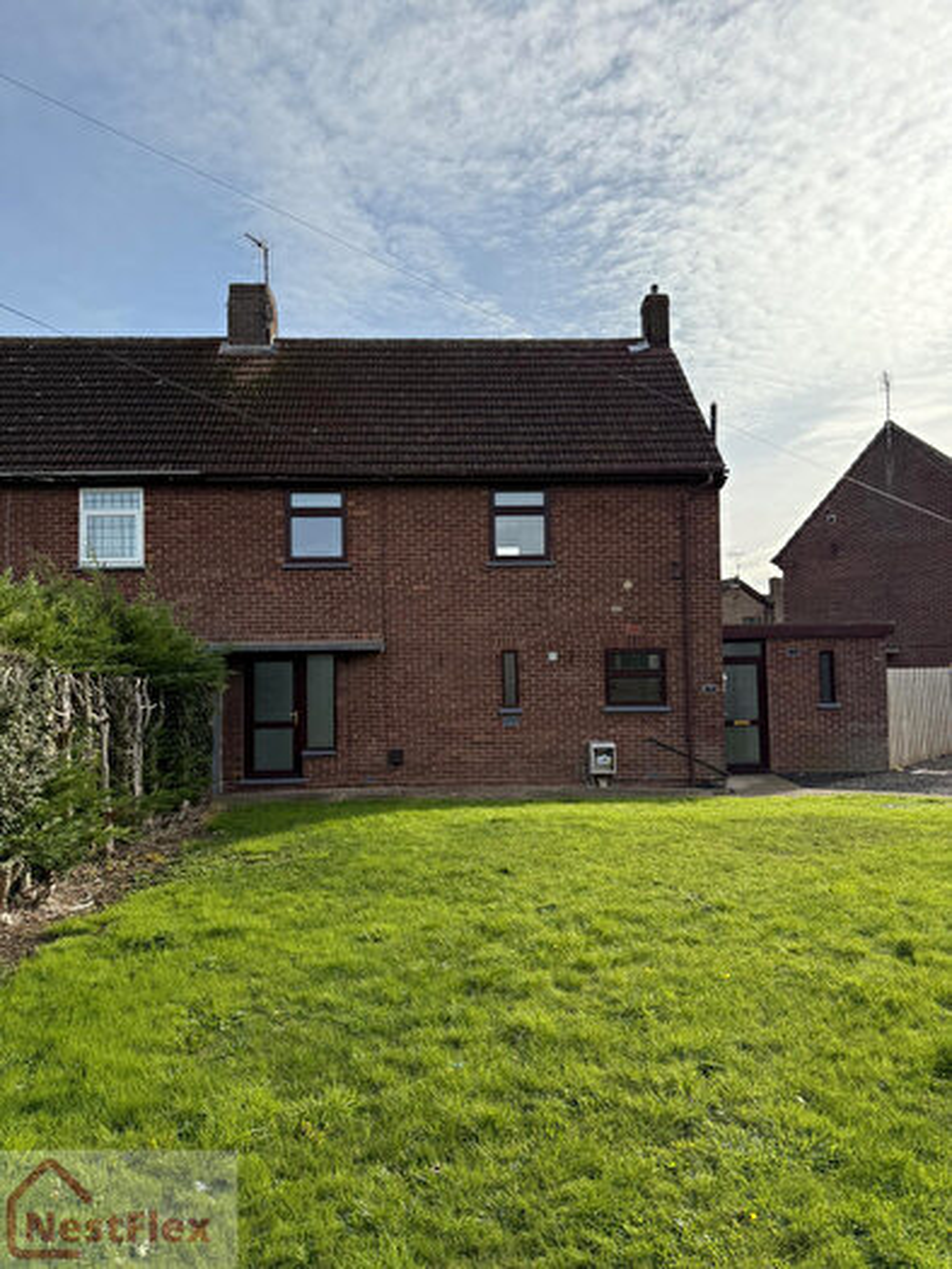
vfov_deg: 71.6
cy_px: 634
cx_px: 476
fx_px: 880
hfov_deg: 56.8
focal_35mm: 24
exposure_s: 1/4673
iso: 100
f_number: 1.78
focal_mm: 6.76
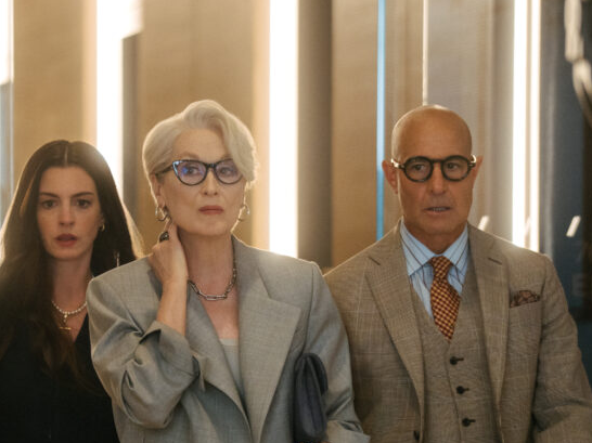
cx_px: 146
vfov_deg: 4.4
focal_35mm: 341
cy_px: 307
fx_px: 5829
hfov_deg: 5.8
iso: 1600
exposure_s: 1/250
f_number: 4
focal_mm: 189
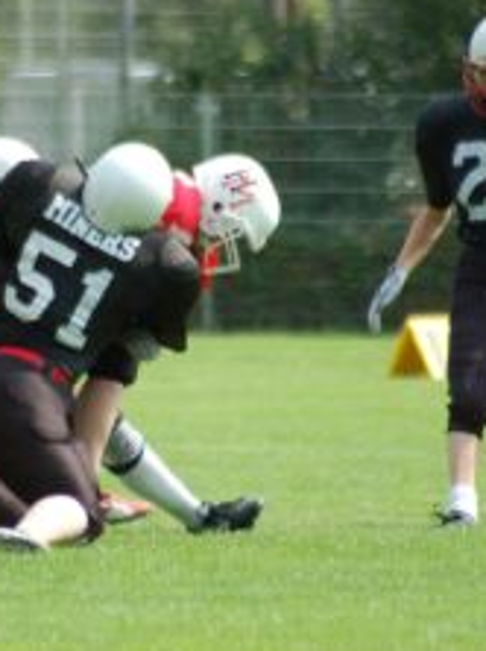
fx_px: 16561
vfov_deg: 2.2
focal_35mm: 883
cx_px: 154
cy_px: 284
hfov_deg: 1.7
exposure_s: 1/640
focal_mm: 300
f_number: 5.6
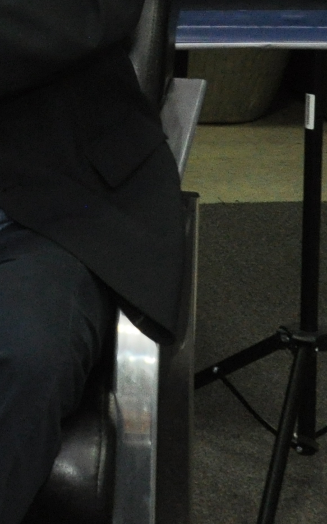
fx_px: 2502
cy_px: -229
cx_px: -349
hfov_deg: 7.2
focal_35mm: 175
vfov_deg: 11.5
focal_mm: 25
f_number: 5.6
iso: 800
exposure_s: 1/60
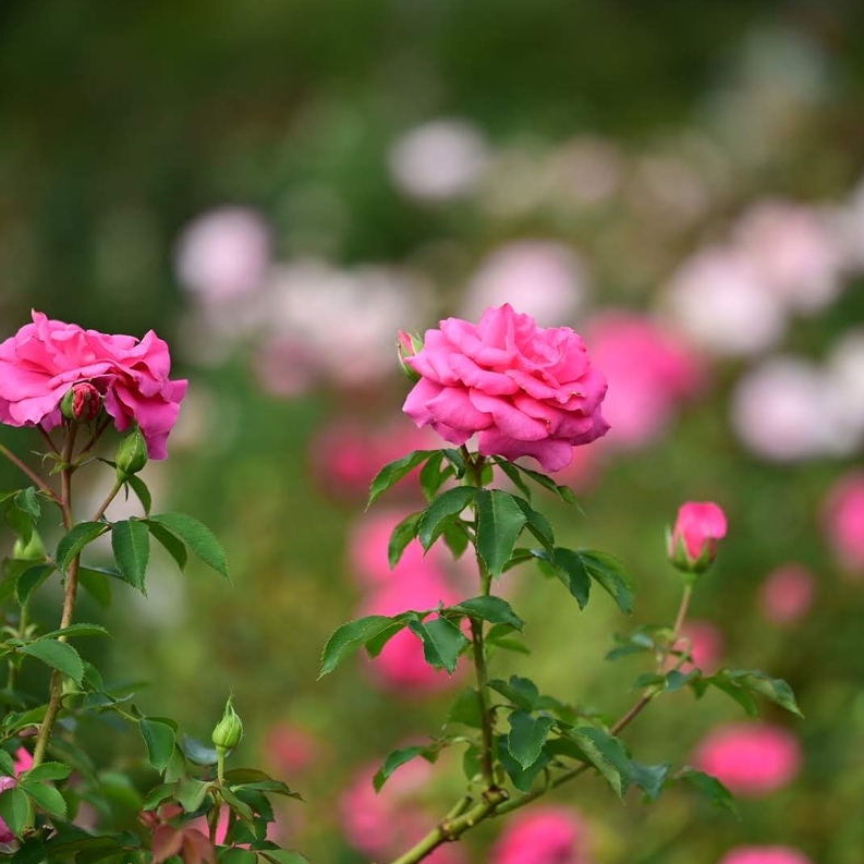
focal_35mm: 135
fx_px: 3812
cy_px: 433
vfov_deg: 12.9
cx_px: 499
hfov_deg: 12.9
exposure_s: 1/3200
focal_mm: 105
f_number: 3.2
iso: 360
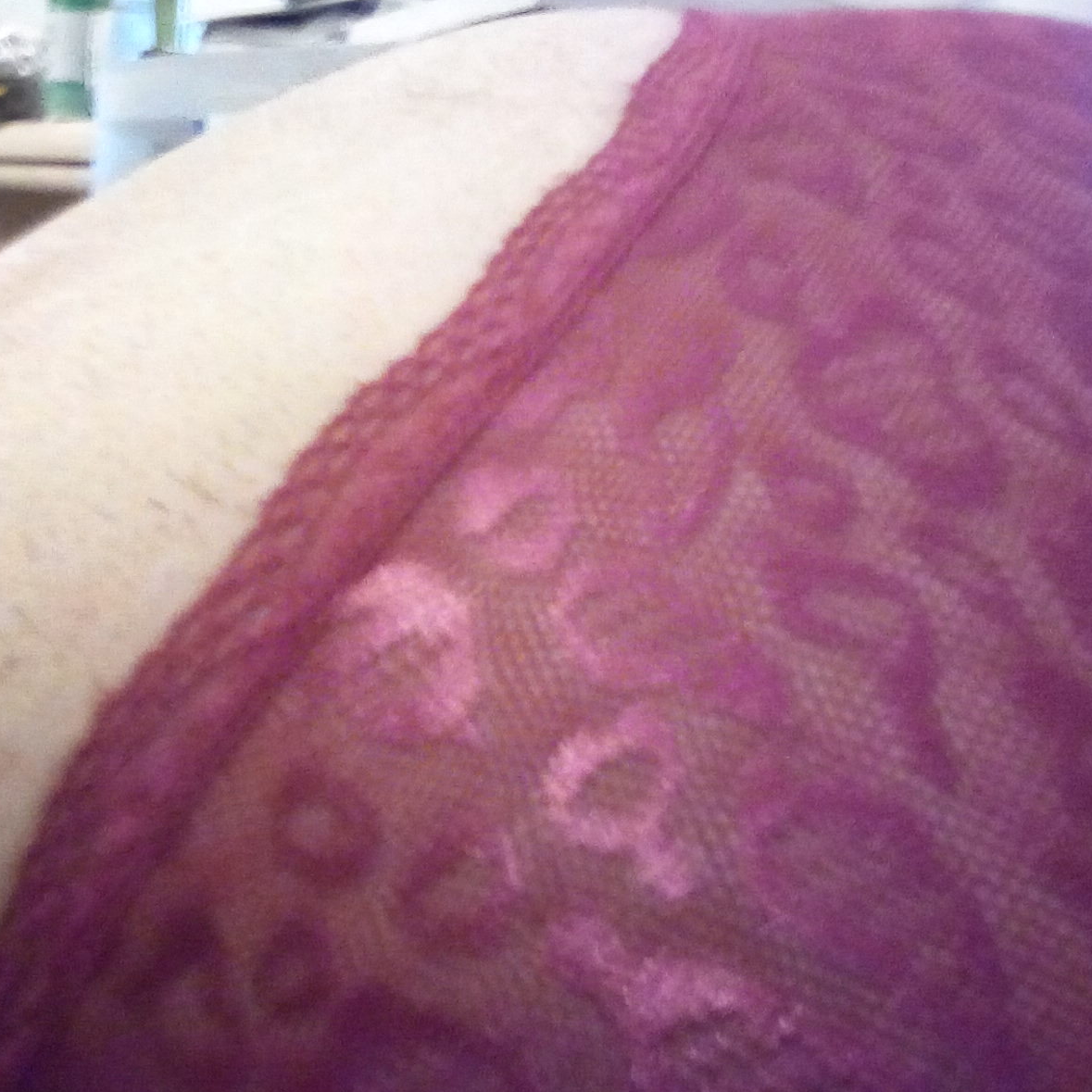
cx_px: 525
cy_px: 538
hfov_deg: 40.0
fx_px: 1499
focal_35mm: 42
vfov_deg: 40.0
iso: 560
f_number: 2.8
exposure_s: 1/10.9
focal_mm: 2.9
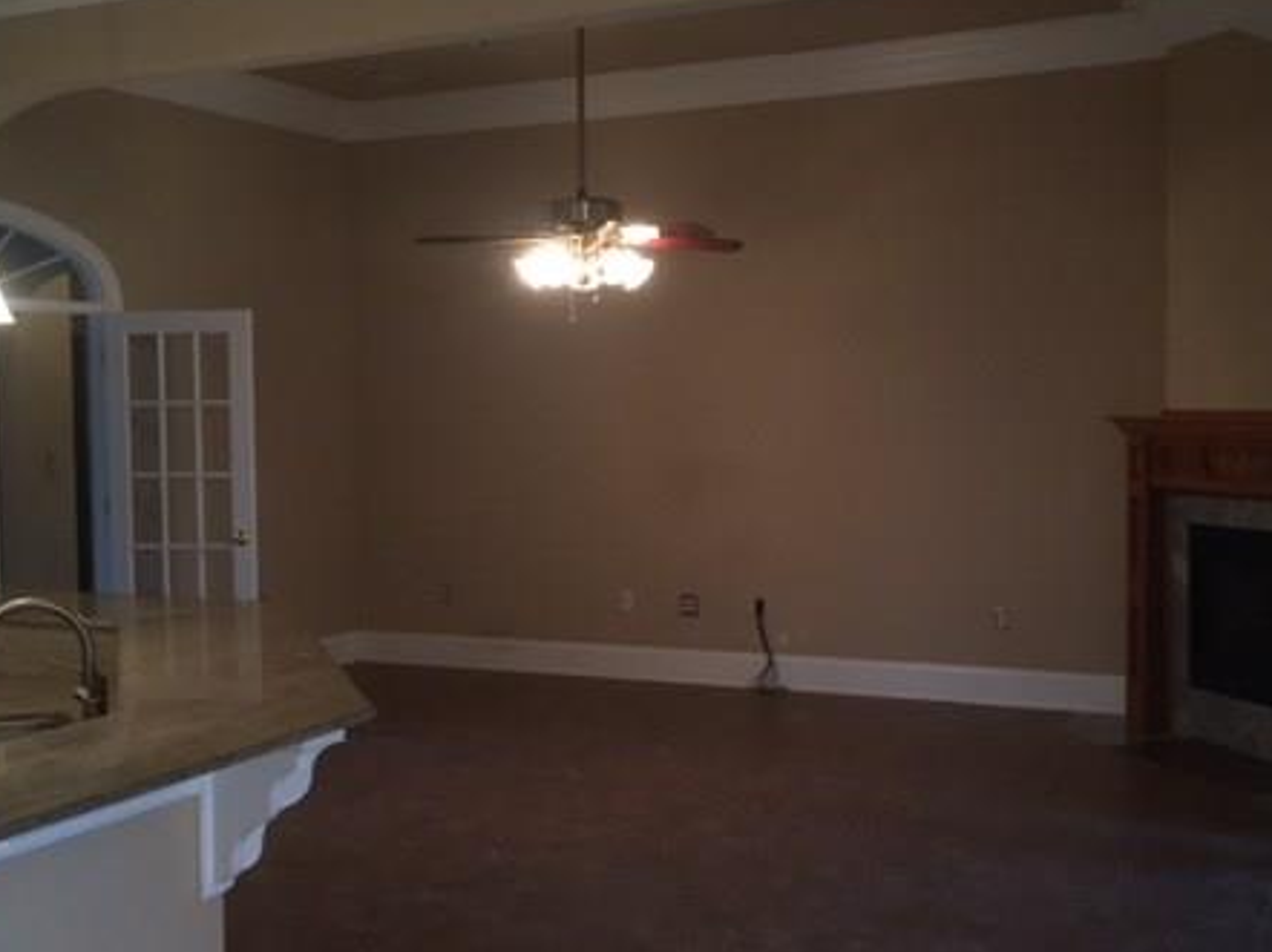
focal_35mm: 42
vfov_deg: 34.3
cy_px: 469
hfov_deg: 44.8
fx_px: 1542
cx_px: 699
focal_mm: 4.15
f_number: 2.2
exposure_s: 1/30
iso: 64
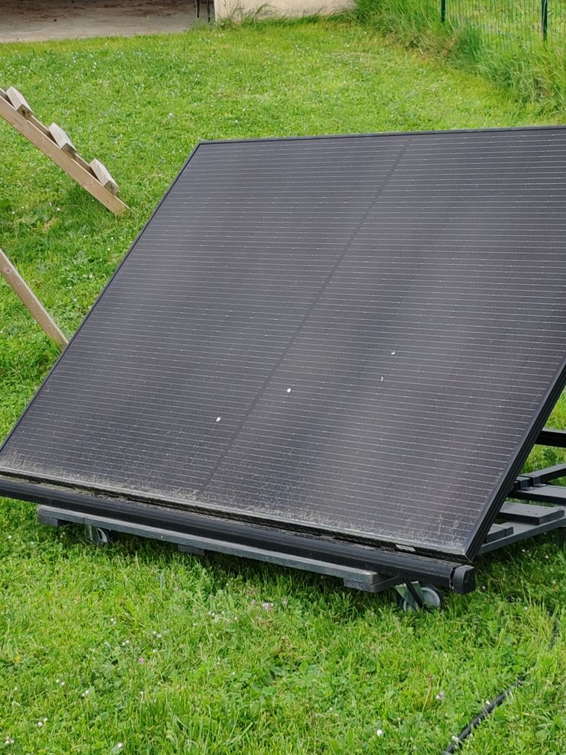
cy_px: 379
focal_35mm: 89
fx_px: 1940
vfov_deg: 22.0
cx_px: 285
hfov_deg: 16.6
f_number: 1.9
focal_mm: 6.12
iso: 50
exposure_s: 1/110
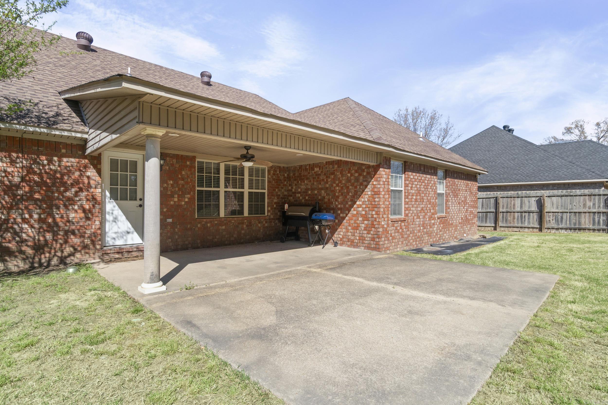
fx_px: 304
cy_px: 202
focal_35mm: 18
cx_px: 304
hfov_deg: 90.0
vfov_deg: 67.4
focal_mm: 12
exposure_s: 1/160
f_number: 9
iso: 250
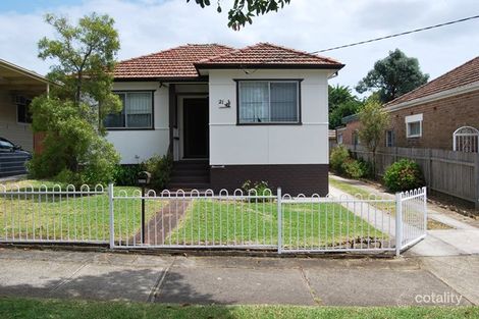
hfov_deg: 61.9
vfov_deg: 43.6
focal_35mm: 30
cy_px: 160
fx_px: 399
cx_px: 240
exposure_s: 1/320
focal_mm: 20
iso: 100
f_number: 9
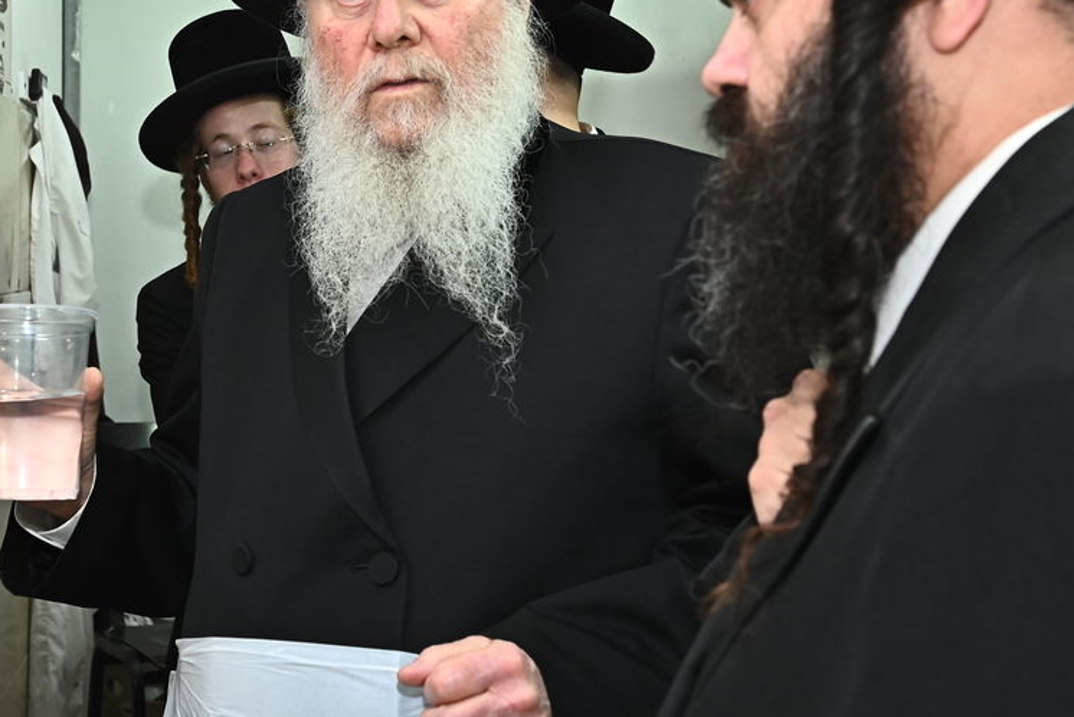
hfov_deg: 32.7
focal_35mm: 60
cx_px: 266
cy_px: 180
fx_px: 1791
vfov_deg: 22.4
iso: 1250
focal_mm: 32
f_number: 5
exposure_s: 1/200
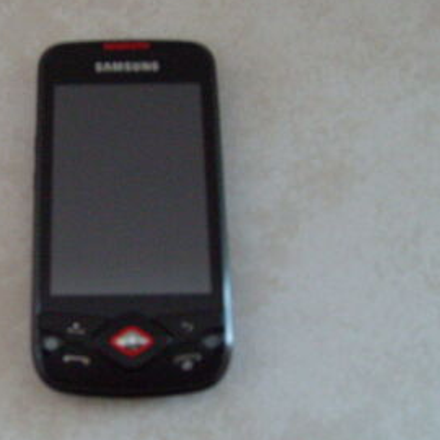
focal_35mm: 55
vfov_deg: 31.1
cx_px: 114
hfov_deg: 30.6
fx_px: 791
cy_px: 231
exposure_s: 1/15
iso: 400
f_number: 2.8
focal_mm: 5.8
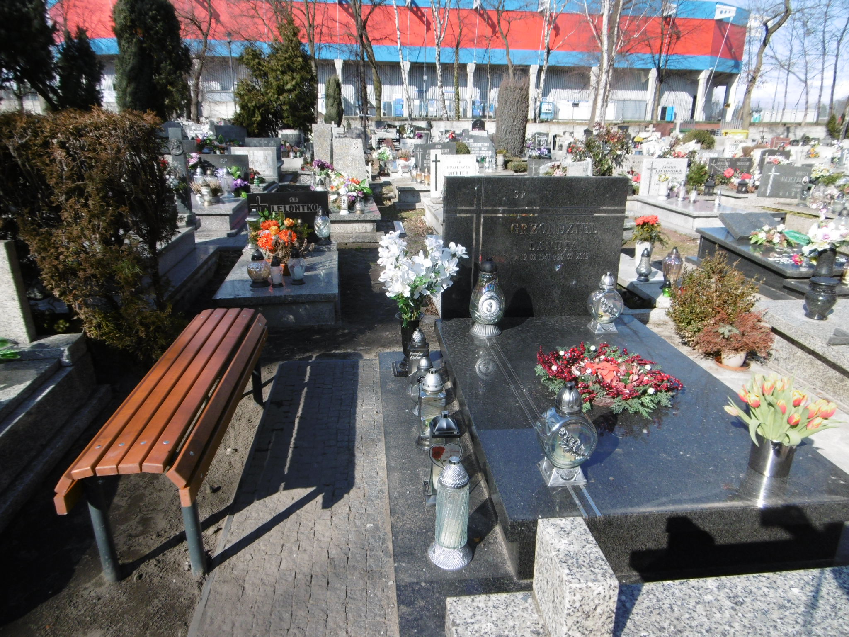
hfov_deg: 71.6
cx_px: 424
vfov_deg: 56.8
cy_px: 318
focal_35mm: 24
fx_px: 589
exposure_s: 1/640
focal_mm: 4.3
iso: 100
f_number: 3.1
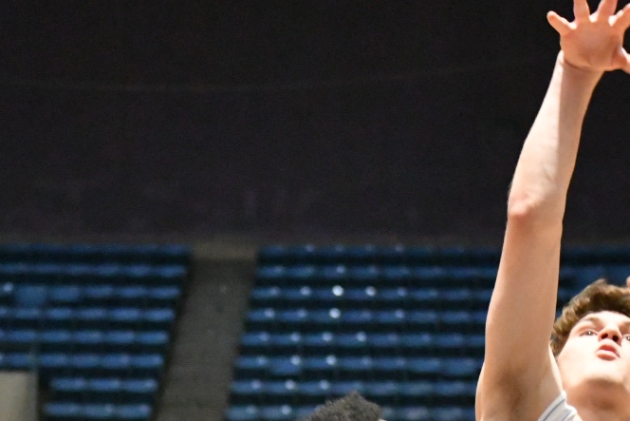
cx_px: 454
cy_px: 354
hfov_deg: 10.3
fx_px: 3501
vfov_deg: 6.9
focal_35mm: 200
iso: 12800
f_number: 4
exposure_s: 1/400
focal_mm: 55
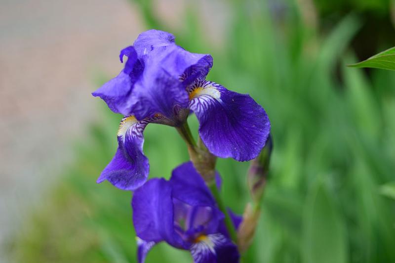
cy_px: 132
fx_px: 576
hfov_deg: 37.9
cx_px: 198
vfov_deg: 25.7
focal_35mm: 52
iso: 100
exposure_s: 1/640
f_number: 1.8
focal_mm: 35
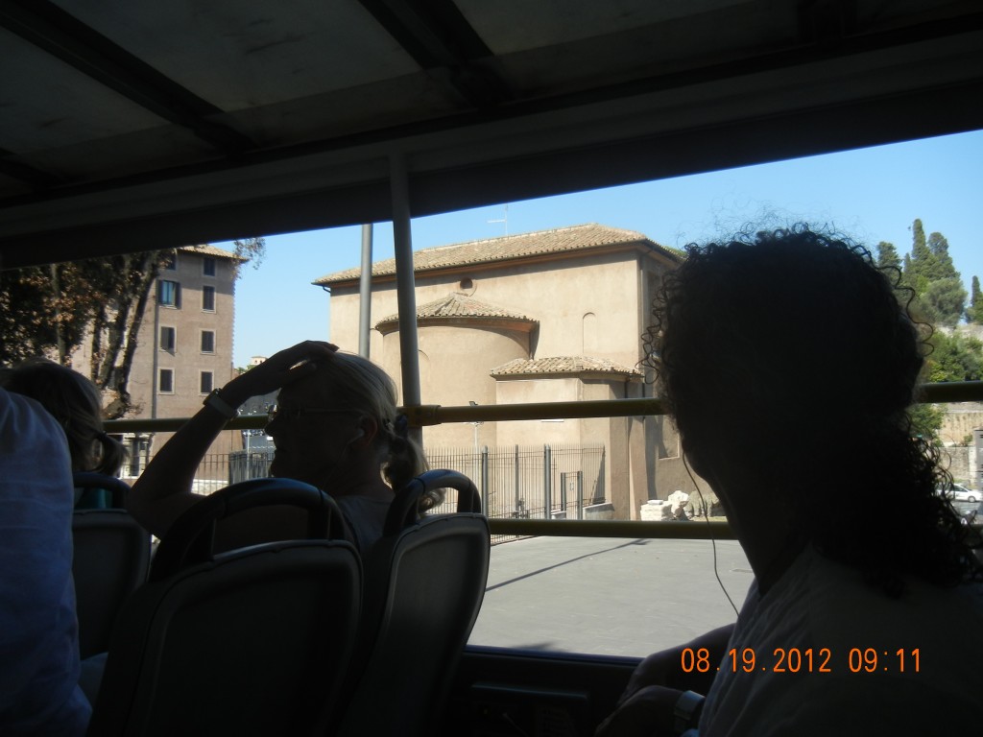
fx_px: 852
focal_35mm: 30
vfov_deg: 46.8
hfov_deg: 60.0
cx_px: 492
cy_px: 368
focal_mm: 5.4
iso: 160
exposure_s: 1/217
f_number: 7
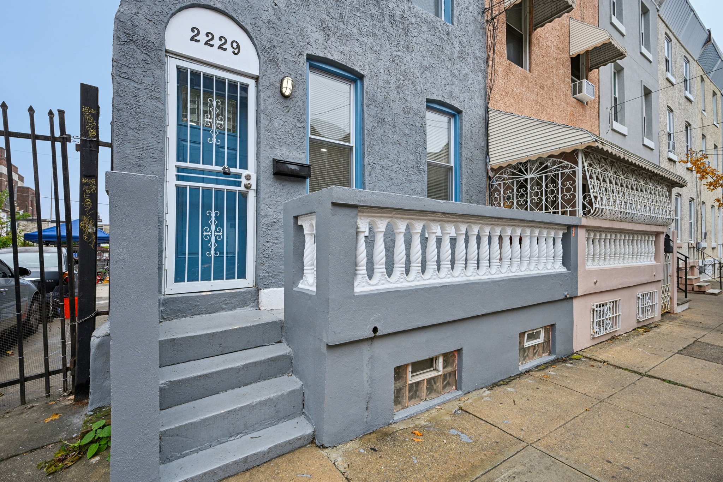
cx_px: 362
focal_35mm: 16
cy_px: 241
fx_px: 321
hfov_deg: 96.7
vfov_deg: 73.7
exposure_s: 1/400
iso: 800
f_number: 8
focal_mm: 16
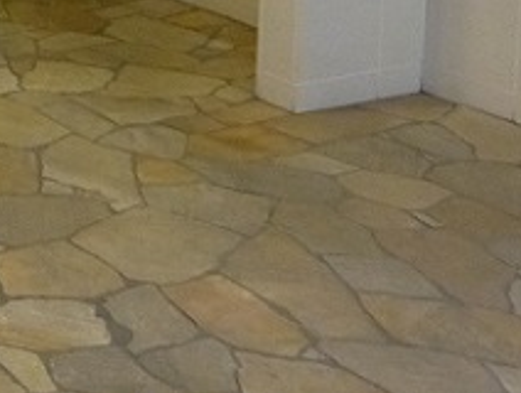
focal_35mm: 88
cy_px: -306
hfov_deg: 19.8
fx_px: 1327
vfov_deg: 14.8
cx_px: -210
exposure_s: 1/20
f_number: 3.3
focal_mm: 4.3
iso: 400
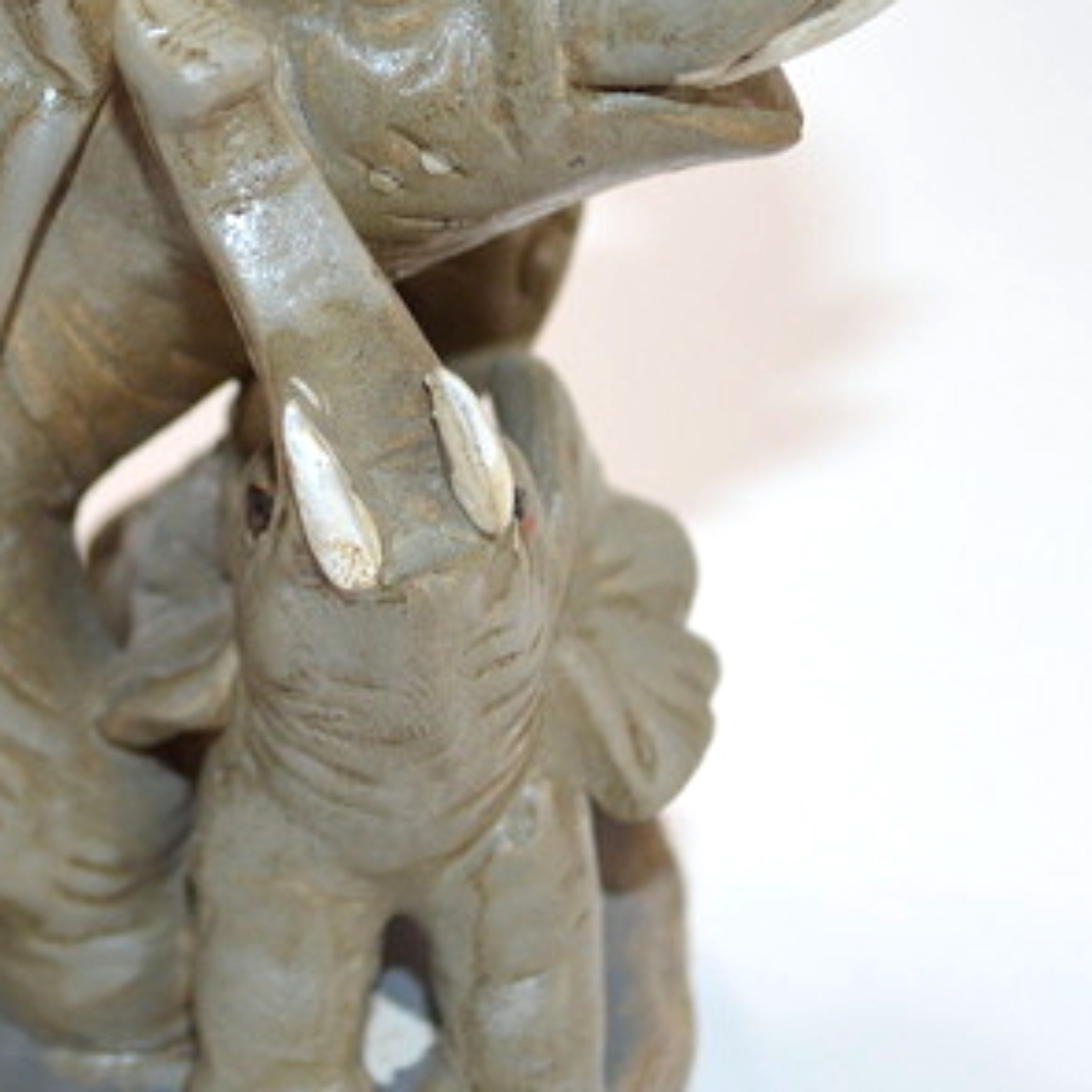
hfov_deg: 12.4
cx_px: -144
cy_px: 250
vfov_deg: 12.6
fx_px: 4925
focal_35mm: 138
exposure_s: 1/100
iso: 400
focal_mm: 32
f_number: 4.8
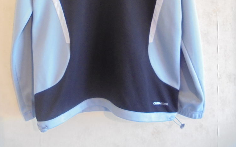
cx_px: 118
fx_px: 238
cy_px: 7
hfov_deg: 52.7
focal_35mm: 37
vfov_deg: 32.3
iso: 400
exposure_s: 1/15
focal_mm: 4.6
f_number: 3.5
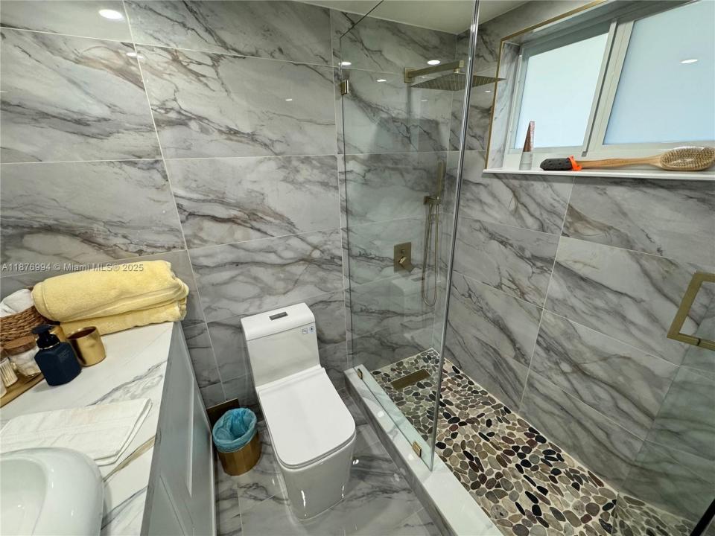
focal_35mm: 14
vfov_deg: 85.7
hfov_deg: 102.1
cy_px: 268
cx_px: 358
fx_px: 289
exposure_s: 1/120
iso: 200
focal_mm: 2.22
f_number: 2.2
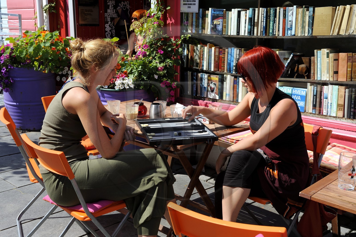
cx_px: 178
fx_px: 494
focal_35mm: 50
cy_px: 118
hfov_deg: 39.6
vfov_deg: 26.9
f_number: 11
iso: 200
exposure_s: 1/160
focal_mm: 50
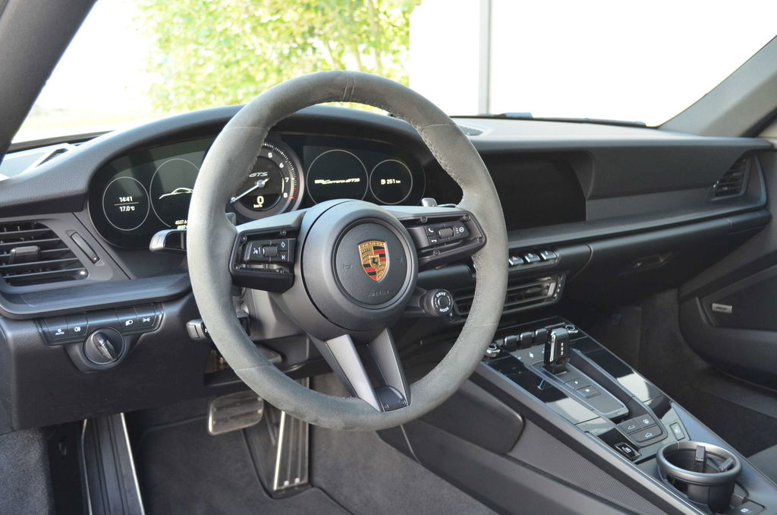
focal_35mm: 36
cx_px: 388
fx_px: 775
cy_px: 258
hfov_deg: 53.2
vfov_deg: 36.7
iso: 800
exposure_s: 1/60
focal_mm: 24
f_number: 4
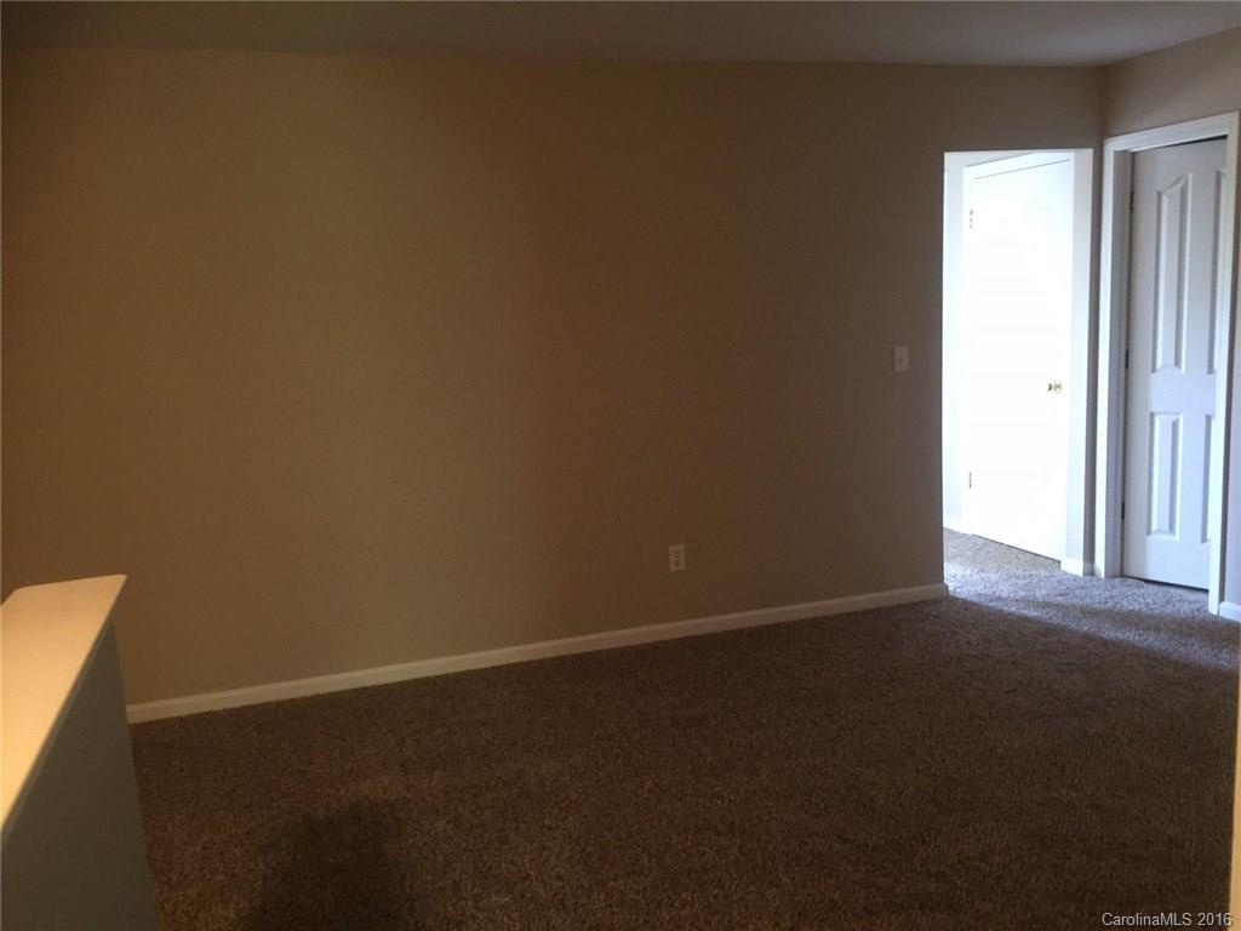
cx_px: 620
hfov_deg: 61.7
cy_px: 466
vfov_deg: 48.2
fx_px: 1040
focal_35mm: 29
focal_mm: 4.15
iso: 250
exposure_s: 1/24
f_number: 2.2
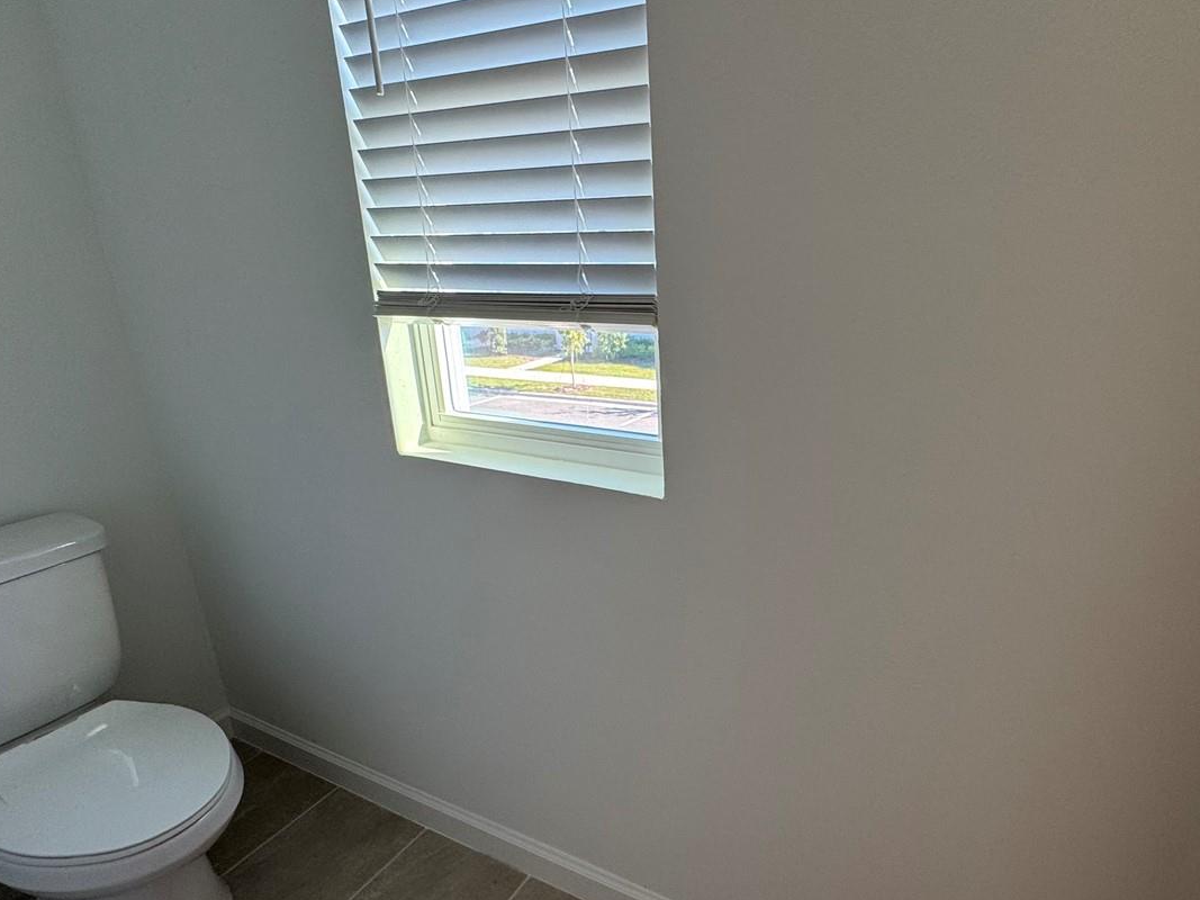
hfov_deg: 78.5
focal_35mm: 21
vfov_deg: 63.4
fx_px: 728
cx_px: 687
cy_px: 469
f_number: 2.2
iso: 125
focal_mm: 2.22
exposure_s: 1/120
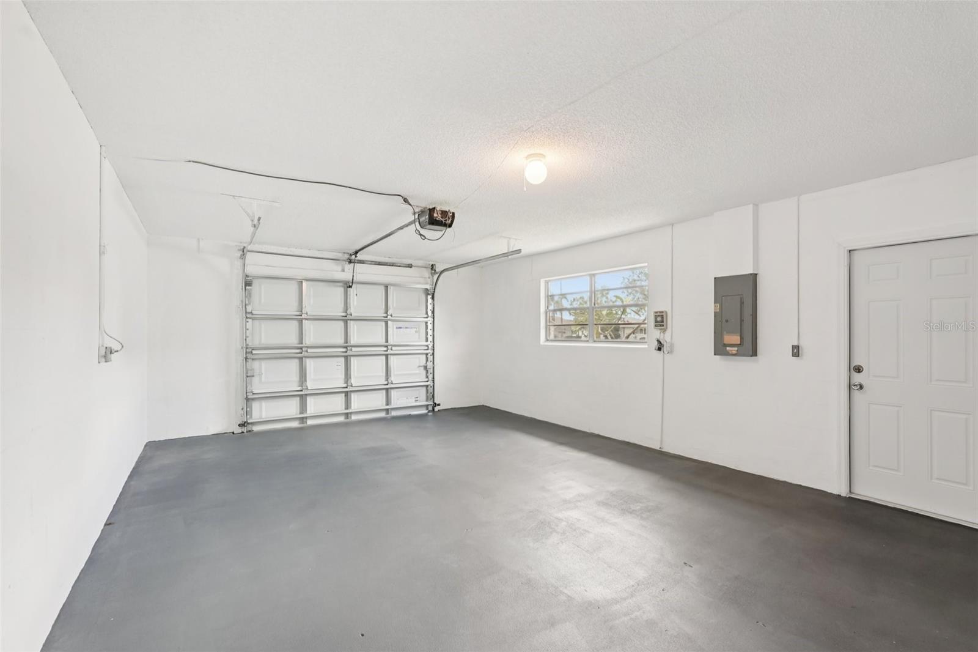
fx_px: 435
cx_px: 489
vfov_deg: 73.7
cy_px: 326
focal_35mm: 16
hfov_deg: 96.7
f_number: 8
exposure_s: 1/13
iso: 400
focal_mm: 16
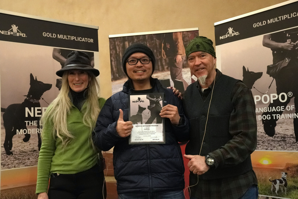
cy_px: 100
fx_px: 331
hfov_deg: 48.4
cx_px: 149
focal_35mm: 40
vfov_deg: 33.4
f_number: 5
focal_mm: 40
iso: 12800
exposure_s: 1/100
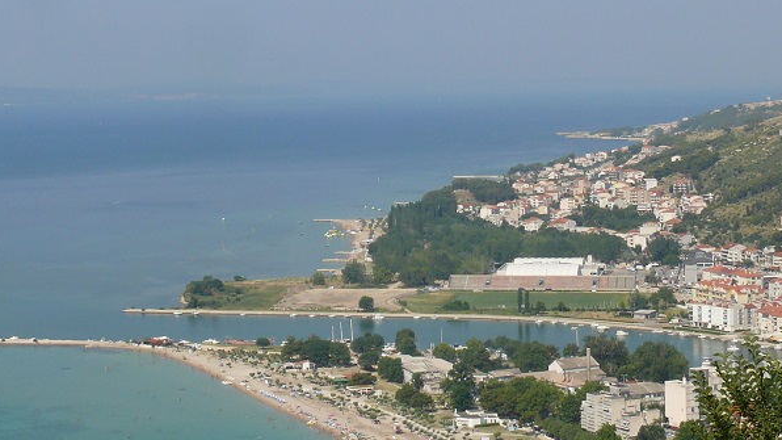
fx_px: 1866
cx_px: 376
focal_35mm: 90
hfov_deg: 23.7
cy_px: 86
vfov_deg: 13.4
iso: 100
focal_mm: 9.6
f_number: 8
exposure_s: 1/400
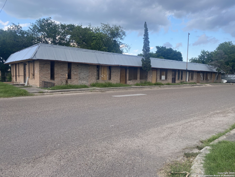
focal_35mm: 26
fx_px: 177
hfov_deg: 67.3
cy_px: 88
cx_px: 118
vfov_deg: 53.1
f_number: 1.8
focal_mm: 4.25
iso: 32
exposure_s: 1/702
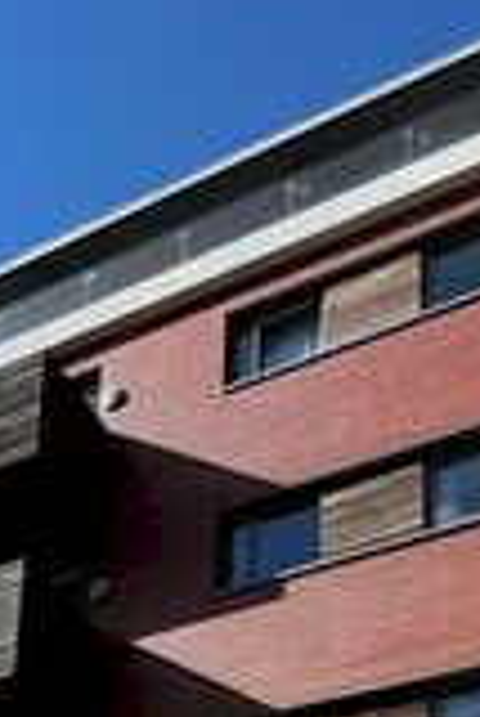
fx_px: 1177
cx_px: 153
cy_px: 1019
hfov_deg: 22.9
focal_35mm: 59
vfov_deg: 26.5
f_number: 2.2
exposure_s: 1/962
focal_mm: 1.42
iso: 40
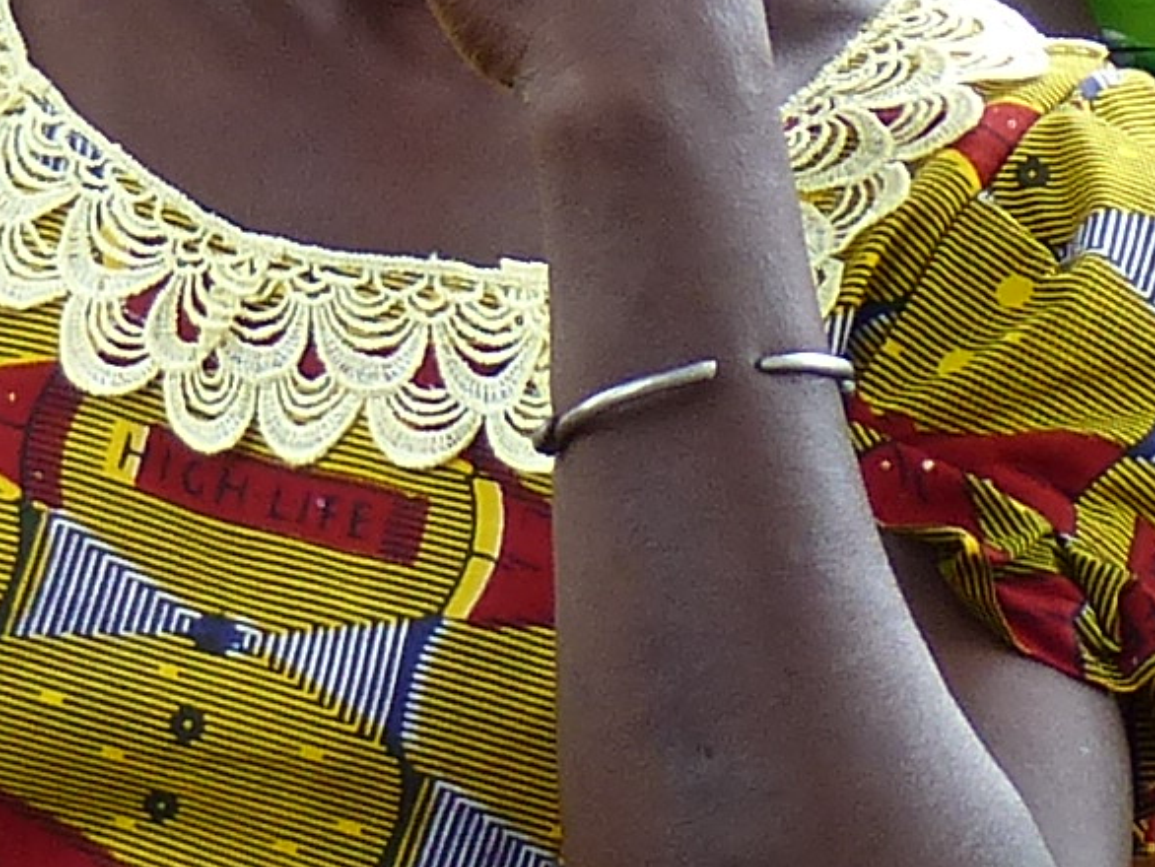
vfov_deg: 1.5
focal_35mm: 1003
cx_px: -396
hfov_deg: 2.0
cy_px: -765
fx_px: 33480
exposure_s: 1/100
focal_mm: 26.5
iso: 100
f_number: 2.8
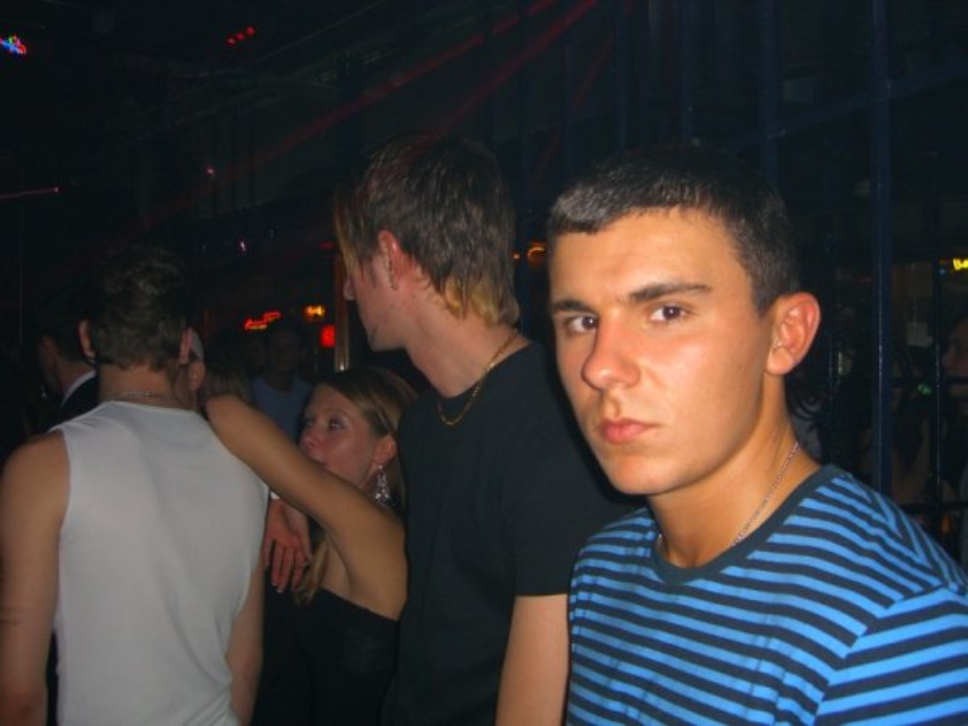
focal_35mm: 38
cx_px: 484
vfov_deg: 37.7
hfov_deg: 49.0
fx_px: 1063
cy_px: 363
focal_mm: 7.9
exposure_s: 1/60
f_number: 2.8
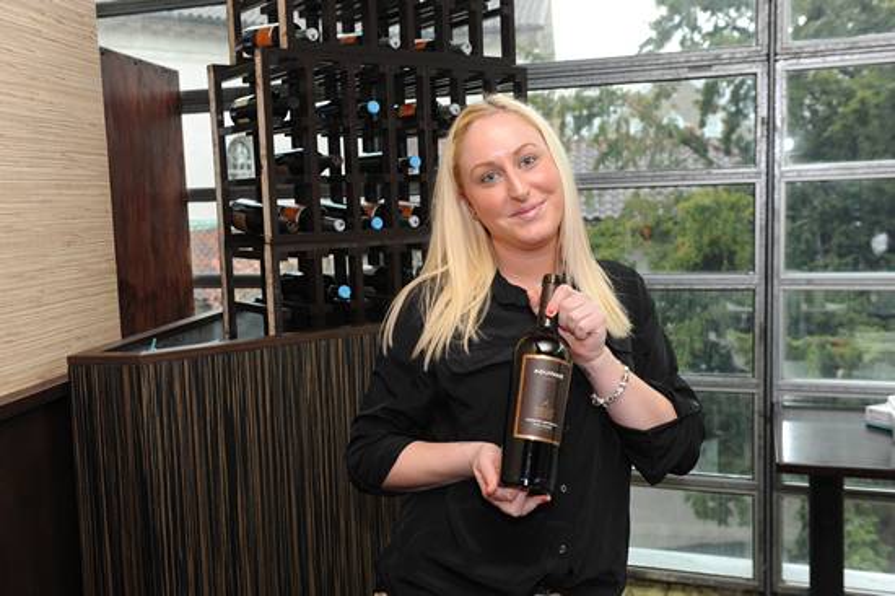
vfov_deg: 36.8
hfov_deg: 53.2
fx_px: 894
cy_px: 298
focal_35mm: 36
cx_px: 448
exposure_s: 1/125
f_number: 5
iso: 1000
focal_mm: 36
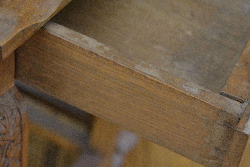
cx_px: 138
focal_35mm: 97
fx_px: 671
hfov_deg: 21.1
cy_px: 81
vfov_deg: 14.2
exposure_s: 1/25
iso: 3200
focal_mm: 55
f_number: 5.6
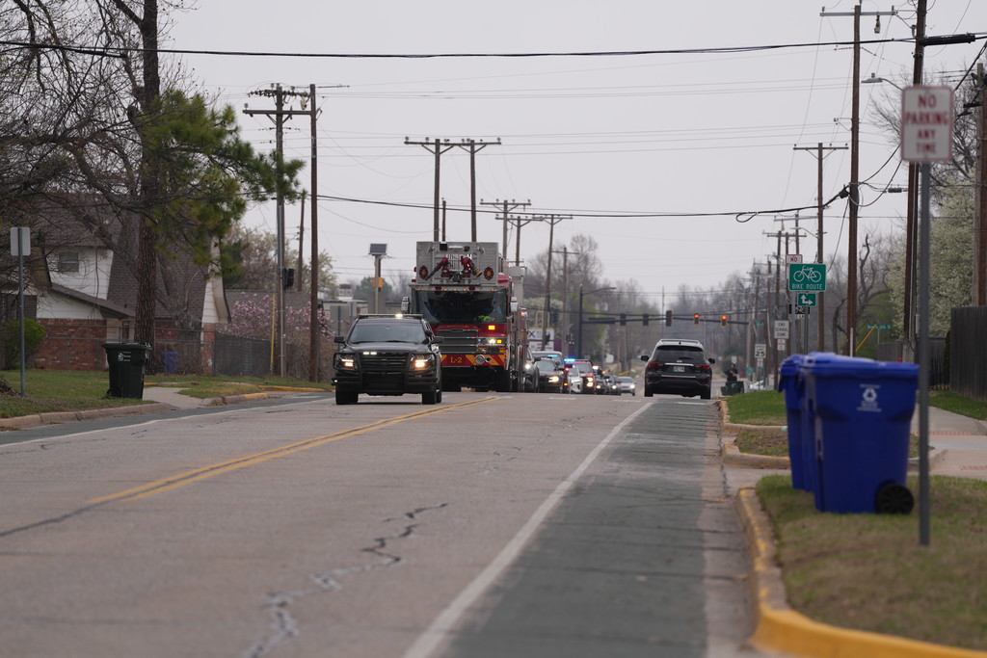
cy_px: 329
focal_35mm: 200
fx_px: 5484
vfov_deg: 6.9
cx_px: 494
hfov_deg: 10.3
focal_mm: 200
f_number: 4
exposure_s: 1/400
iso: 100
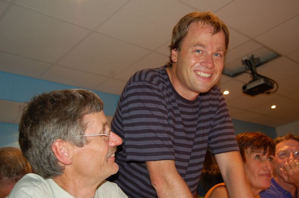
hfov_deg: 49.6
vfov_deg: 34.1
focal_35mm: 39
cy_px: 99
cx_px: 150
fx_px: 323
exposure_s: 1/60
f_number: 4.2
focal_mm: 26
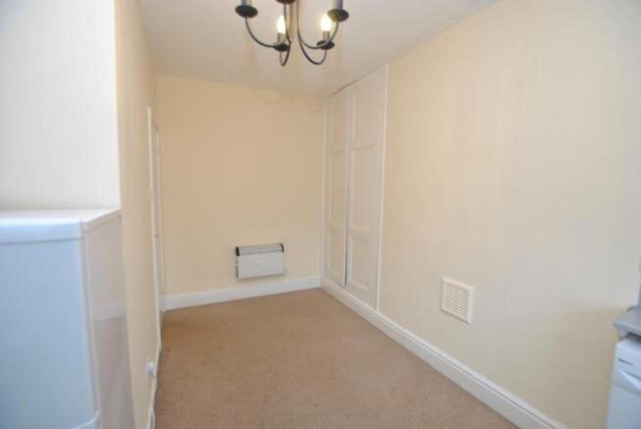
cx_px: 320
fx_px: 267
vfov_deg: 77.5
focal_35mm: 15
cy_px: 214
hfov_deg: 100.3
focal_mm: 10
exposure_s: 1/30
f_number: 3.5
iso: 250
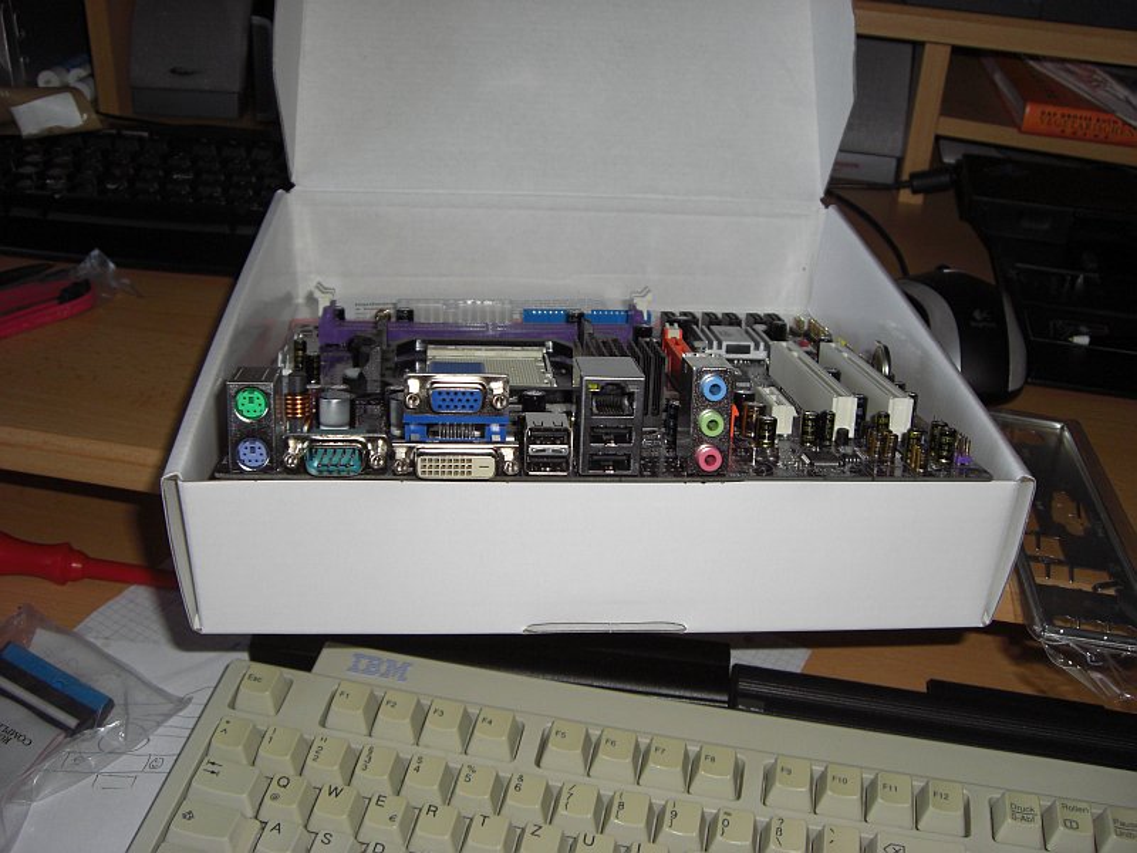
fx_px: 1248
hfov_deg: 49.0
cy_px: 426
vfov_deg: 37.7
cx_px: 568
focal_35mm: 38
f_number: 2.7
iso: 100
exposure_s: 1/60
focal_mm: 6.2
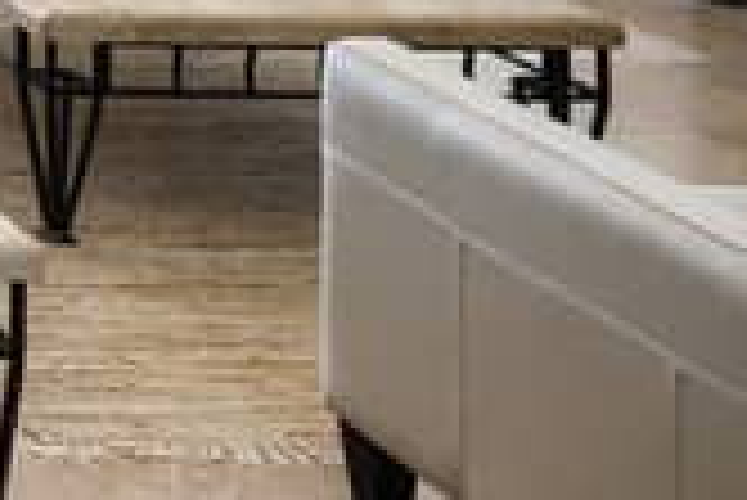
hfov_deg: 13.1
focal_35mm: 103
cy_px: -635
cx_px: -1188
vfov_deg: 11.4
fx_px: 2139
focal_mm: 19
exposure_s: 1/8
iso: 100
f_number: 10
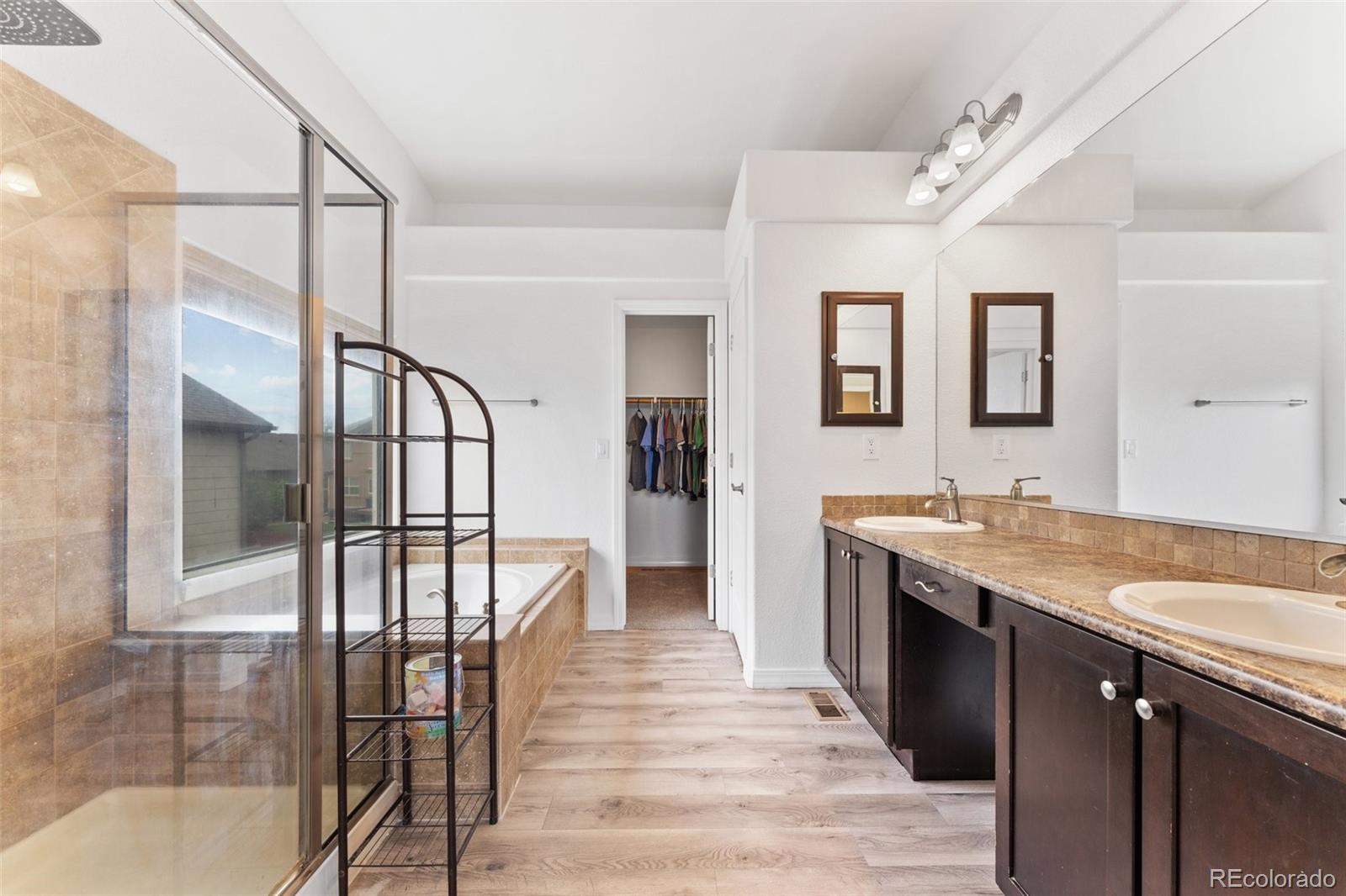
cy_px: 448
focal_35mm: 14
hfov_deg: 104.3
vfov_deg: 81.2
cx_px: 673
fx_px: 523
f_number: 9
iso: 400
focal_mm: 14
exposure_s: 1/15
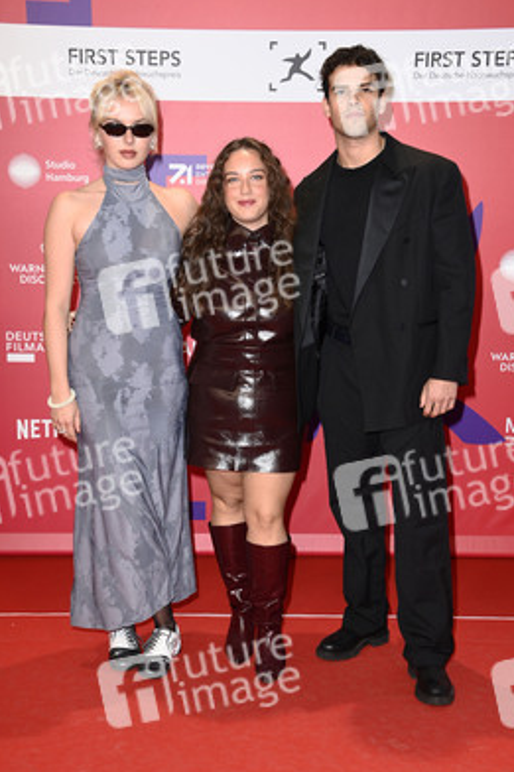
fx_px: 1050
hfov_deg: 27.5
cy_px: 386
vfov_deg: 40.4
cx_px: 256
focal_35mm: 49
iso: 800
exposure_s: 1/250
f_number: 6.3
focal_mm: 48
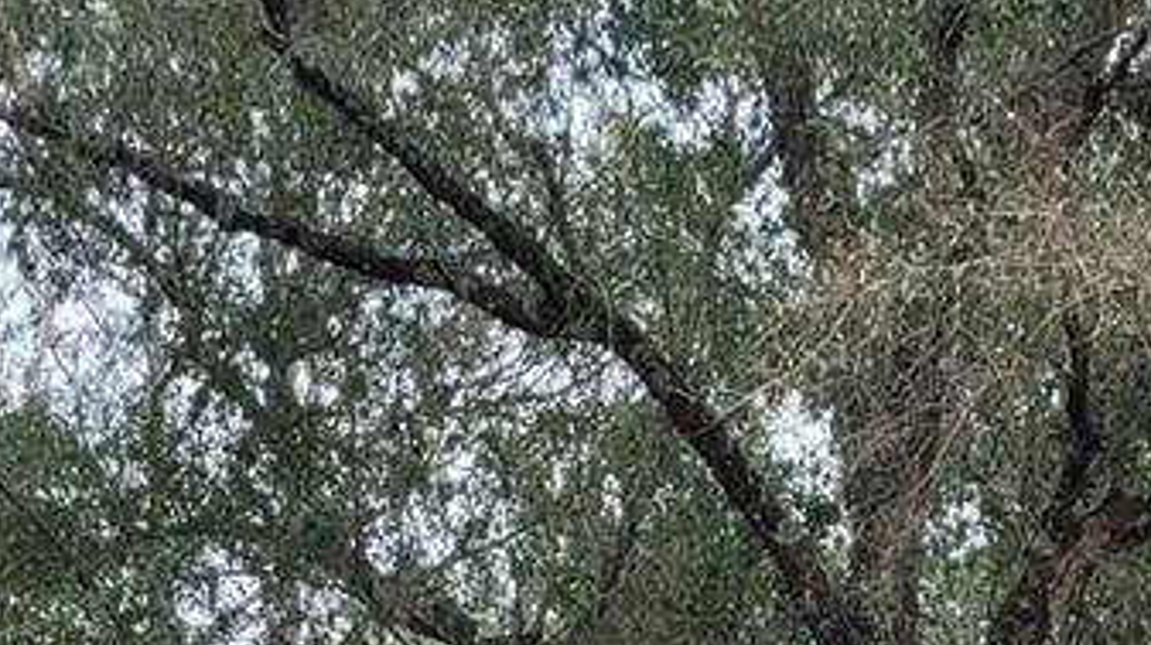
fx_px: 3080
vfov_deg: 9.7
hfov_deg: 21.1
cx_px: 410
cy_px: 1802
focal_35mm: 101
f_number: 1.8
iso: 40
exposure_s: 1/356
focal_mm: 5.4
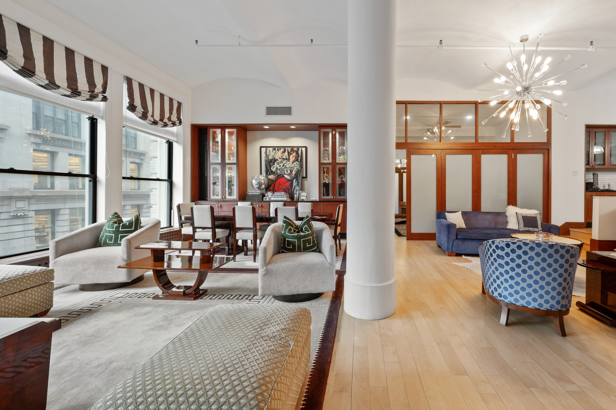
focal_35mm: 14
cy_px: 205
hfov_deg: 104.3
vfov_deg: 81.1
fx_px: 239
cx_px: 308
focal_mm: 14
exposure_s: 1.6
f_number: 11
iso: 200
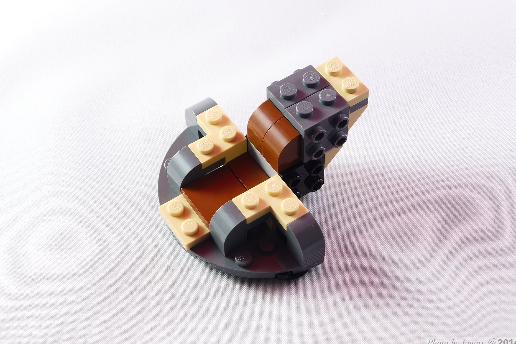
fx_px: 1018
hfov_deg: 28.5
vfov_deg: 19.2
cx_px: 260
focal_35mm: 71
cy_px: 173
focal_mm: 13.7
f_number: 4.5
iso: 80
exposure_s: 1/2
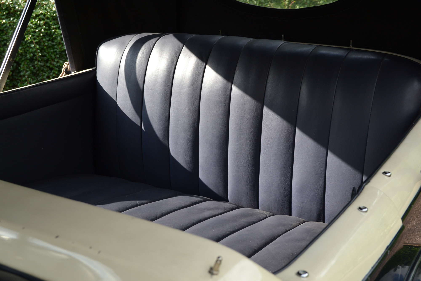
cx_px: 210
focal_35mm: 54
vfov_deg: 25.1
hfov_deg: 36.9
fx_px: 631
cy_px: 140
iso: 400
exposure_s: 1/200
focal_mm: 36
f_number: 7.1
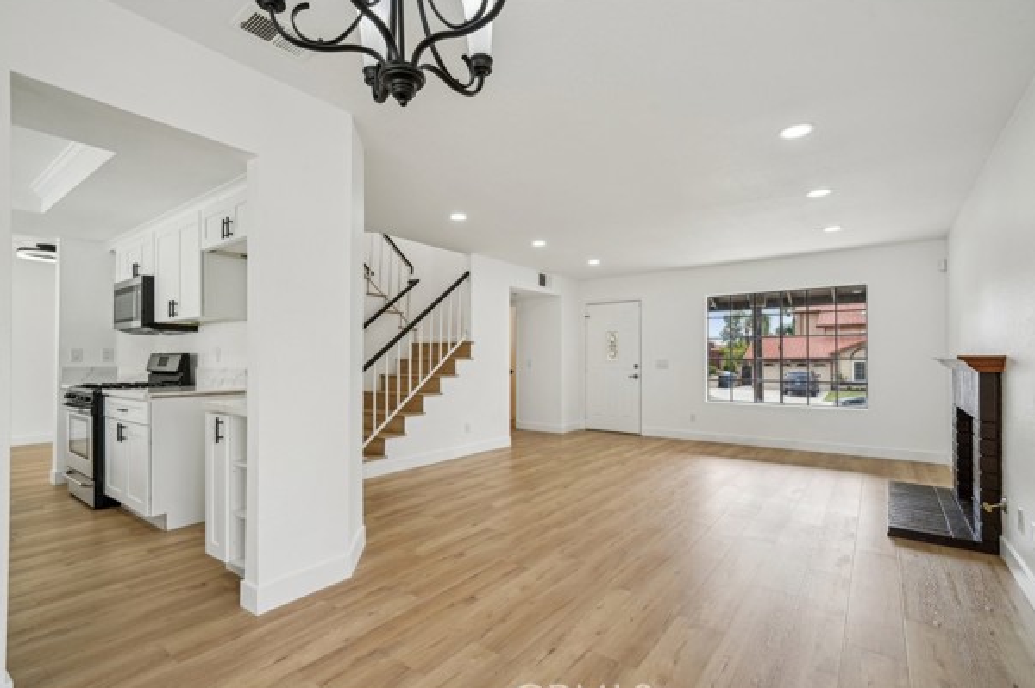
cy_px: 357
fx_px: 460
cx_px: 509
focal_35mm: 16
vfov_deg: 73.6
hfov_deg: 96.8
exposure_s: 1/30
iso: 100
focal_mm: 15
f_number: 8
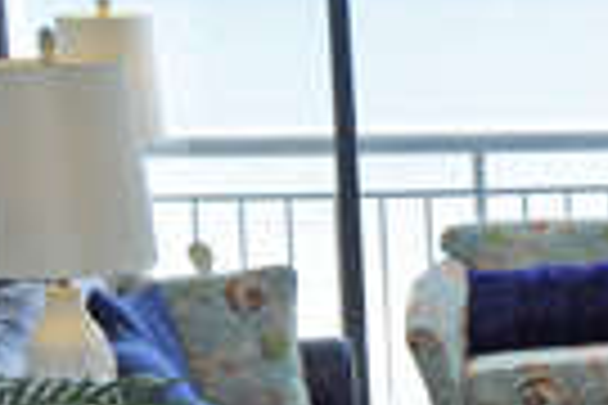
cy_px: 410
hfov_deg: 13.1
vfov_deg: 9.4
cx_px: 1018
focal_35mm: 145
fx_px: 2446
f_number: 5.6
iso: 200
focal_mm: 17
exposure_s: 1/125
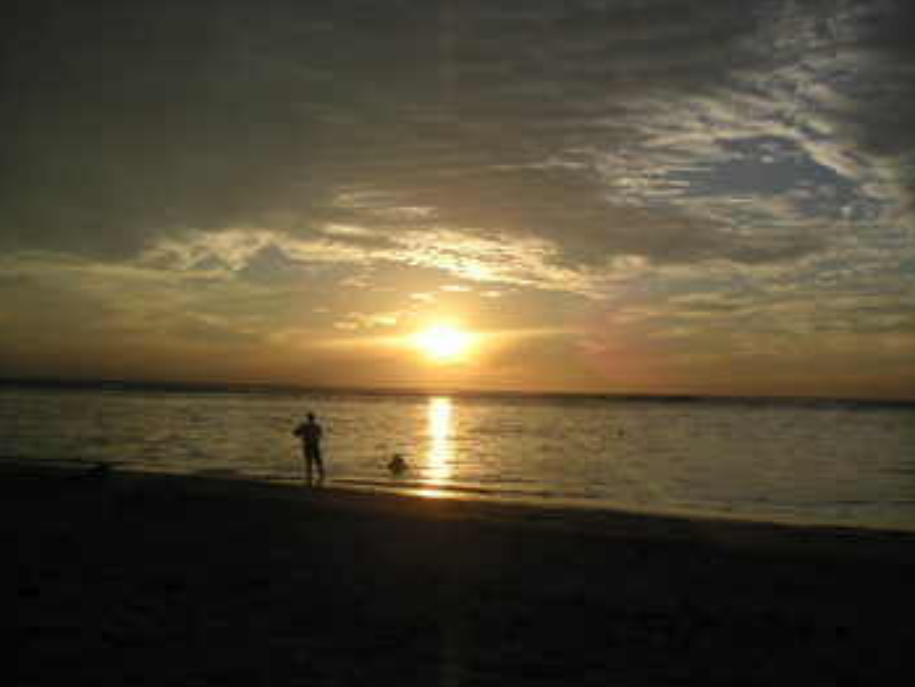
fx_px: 1084
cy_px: 347
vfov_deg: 35.2
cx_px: 471
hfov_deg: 45.8
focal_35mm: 41
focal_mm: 6
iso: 50
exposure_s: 1/350
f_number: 6.7
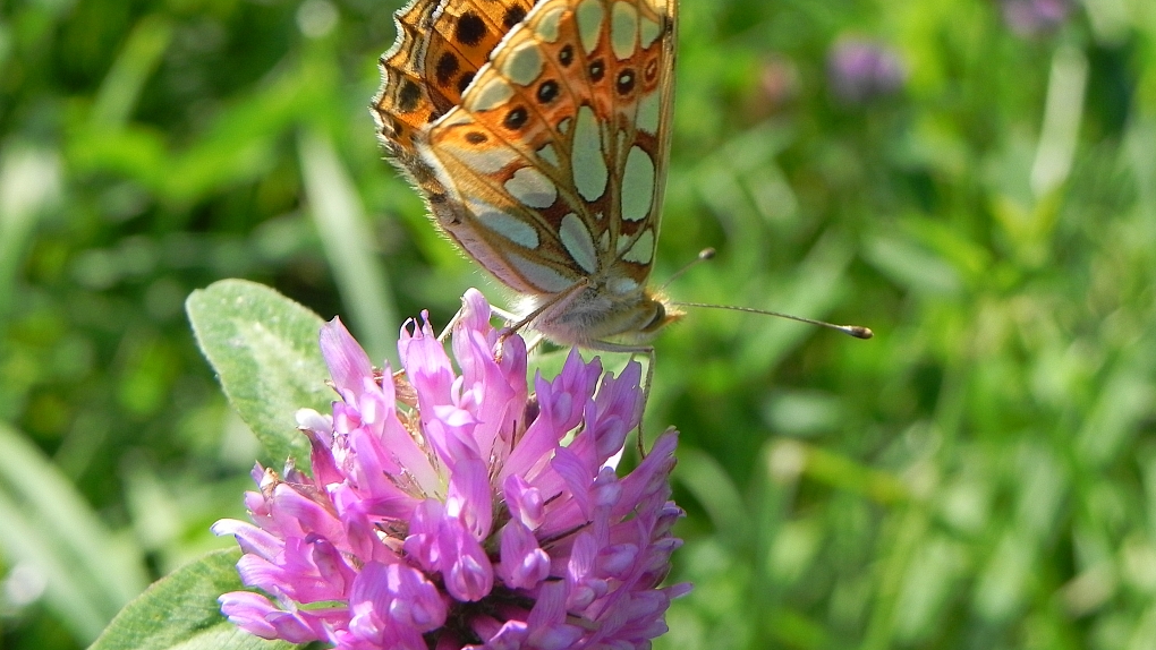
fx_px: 2514
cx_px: 578
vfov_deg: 14.7
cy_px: 253
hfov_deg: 25.9
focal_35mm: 82
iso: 160
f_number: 5
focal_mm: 13.4
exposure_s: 1/592
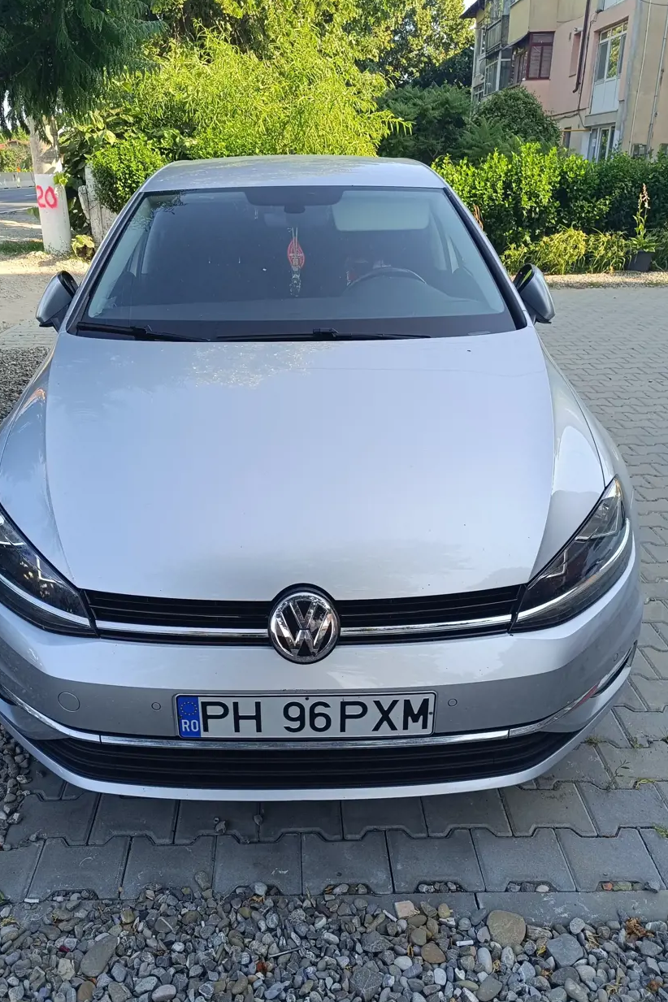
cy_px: 493
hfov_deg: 47.8
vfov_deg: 67.4
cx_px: 287
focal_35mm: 27
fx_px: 751
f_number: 1.88
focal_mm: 5.59
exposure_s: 1/190
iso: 53
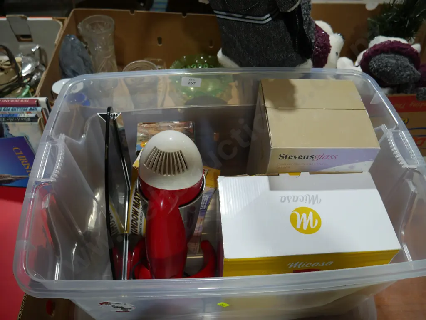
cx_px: 213
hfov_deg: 59.9
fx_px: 369
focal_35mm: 30
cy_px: 160
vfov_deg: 46.8
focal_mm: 15
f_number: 3.6
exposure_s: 1/100
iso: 200
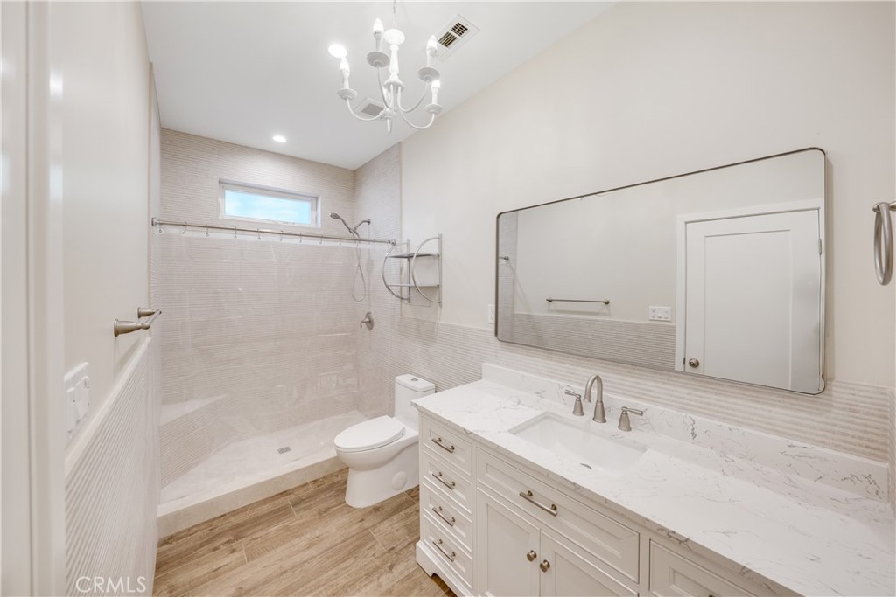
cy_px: 298
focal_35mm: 12
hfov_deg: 112.6
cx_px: 448
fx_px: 299
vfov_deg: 90.0
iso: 1250
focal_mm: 12
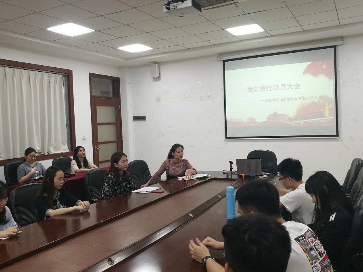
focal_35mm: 31
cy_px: 136
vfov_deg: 45.4
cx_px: 182
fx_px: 325
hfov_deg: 58.4
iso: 200
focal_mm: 4.5
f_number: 2.2
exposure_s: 1/33.3
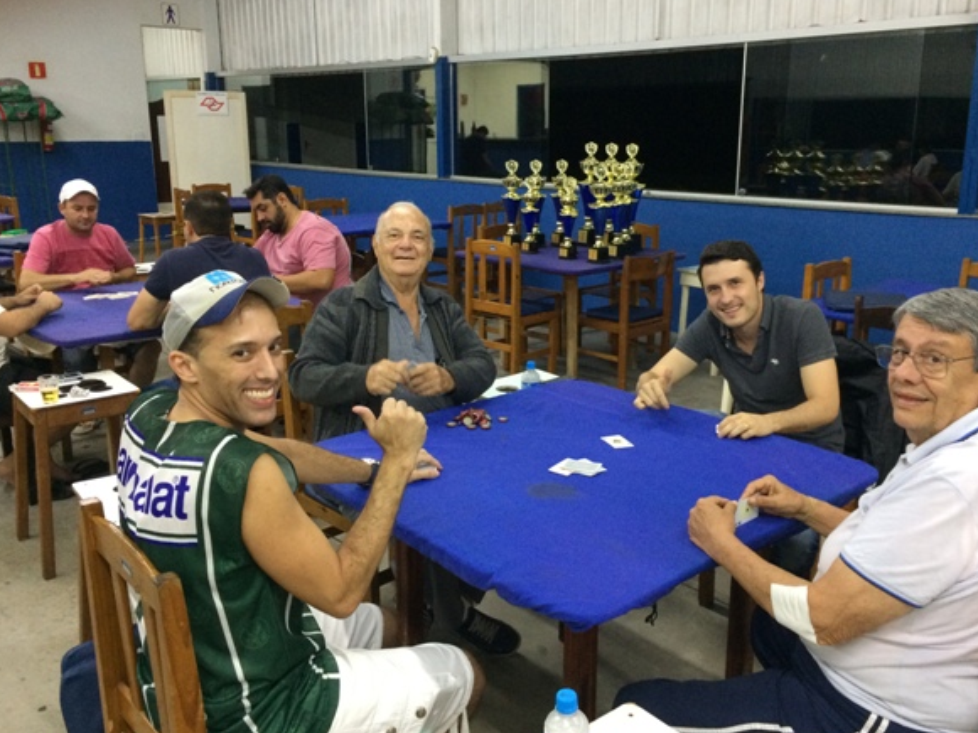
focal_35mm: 32
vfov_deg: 44.1
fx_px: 904
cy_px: 349
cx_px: 528
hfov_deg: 56.7
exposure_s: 1/30
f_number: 2.2
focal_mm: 4.15
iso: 250
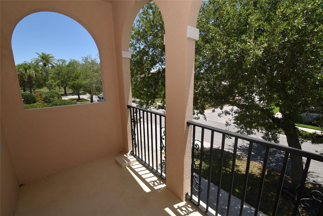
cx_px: 162
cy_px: 108
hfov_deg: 100.4
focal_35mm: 15
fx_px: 135
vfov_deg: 77.4
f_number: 7.1
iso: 100
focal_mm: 10
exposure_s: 1/200
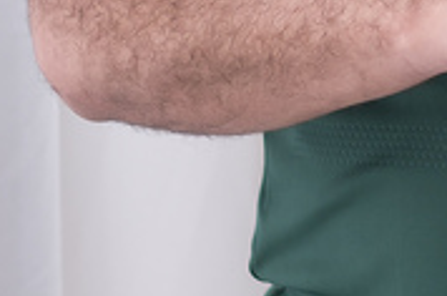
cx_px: 1112
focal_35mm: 574
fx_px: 7114
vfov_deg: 2.4
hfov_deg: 3.5
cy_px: -304
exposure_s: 1/125
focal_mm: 85
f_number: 2.5
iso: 80
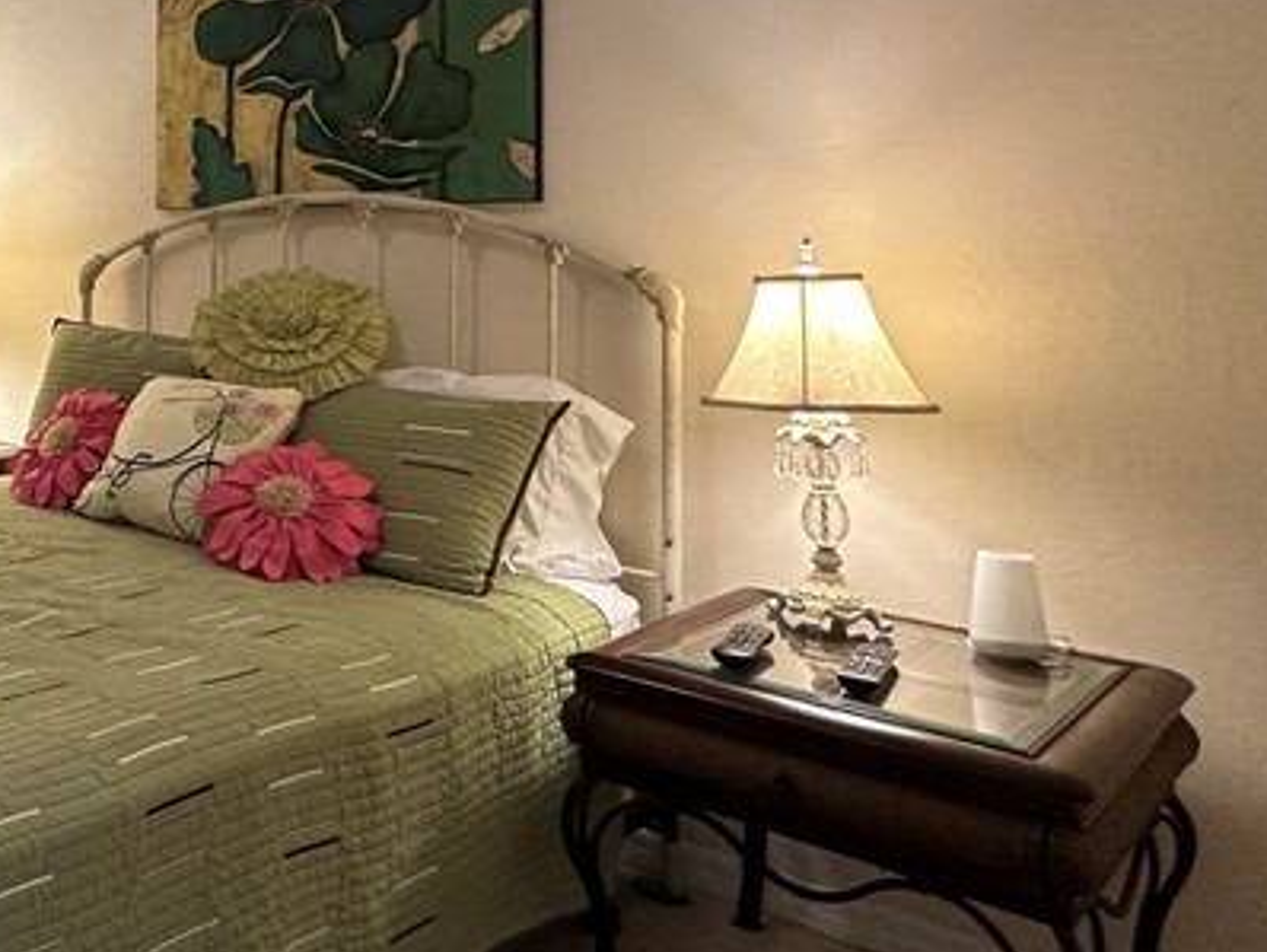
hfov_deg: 41.9
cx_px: -92
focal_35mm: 36
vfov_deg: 38.4
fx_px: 1318
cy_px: 213
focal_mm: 2.22
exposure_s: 1/60
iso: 250
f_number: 2.2
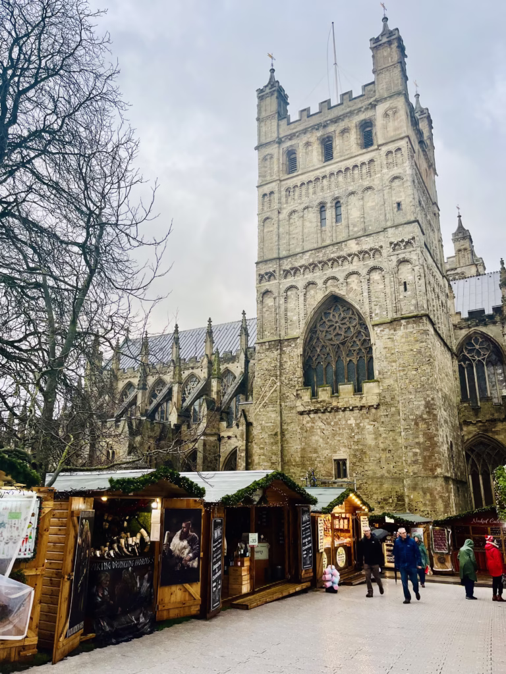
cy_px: 337
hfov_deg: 53.1
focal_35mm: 26
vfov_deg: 67.3
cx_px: 253
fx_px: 507
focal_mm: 5.1
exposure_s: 1/661
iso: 50
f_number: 1.6
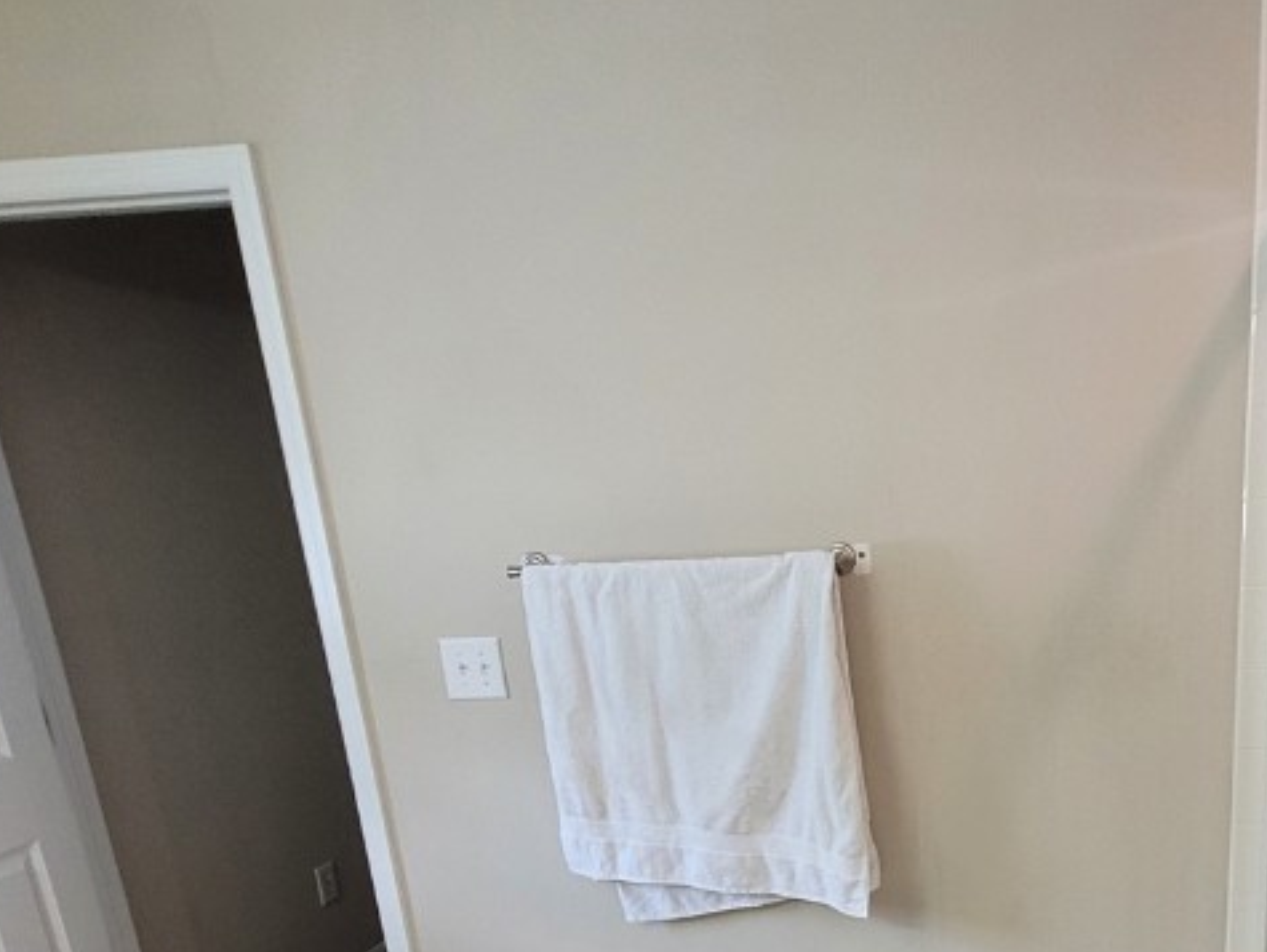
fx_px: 1026
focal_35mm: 28
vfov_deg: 46.3
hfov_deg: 60.2
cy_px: 805
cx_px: 942
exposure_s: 1/60
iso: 250
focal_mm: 1.74
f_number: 2.2
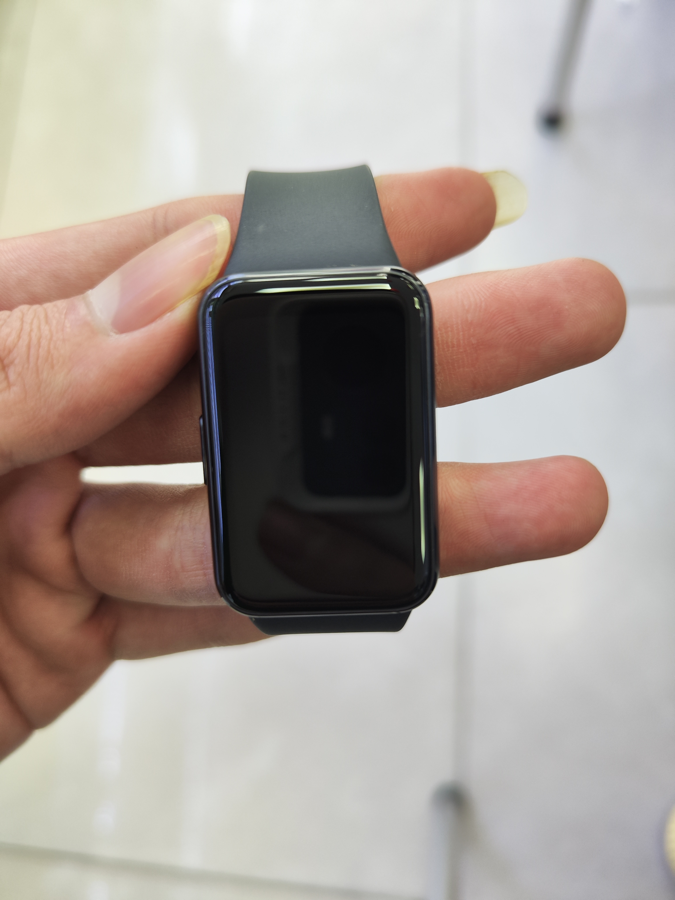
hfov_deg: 56.8
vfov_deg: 71.6
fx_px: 624
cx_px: 338
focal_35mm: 24
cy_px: 450
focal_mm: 6.92
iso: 202
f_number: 1.9
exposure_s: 1/100
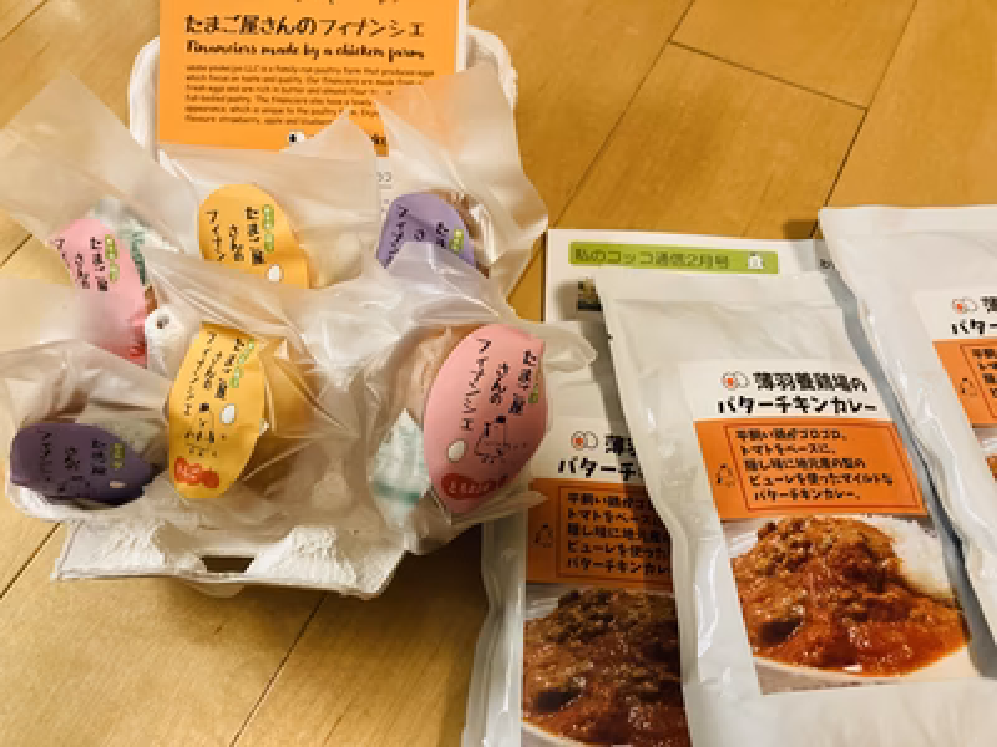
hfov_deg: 63.4
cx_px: 498
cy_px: 374
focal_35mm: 28
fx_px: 806
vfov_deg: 49.7
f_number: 1.8
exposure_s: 1/33
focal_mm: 3.99
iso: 250
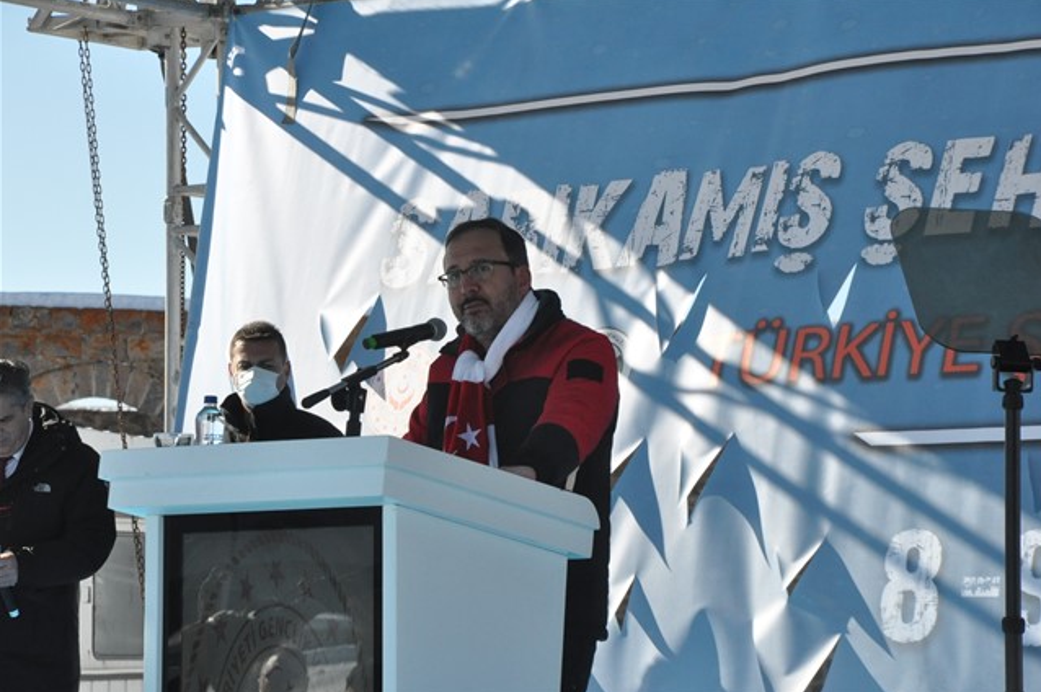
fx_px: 4637
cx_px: 529
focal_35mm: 161
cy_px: 348
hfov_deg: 12.8
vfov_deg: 8.5
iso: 1600
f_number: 11
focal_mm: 105
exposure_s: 1/2000
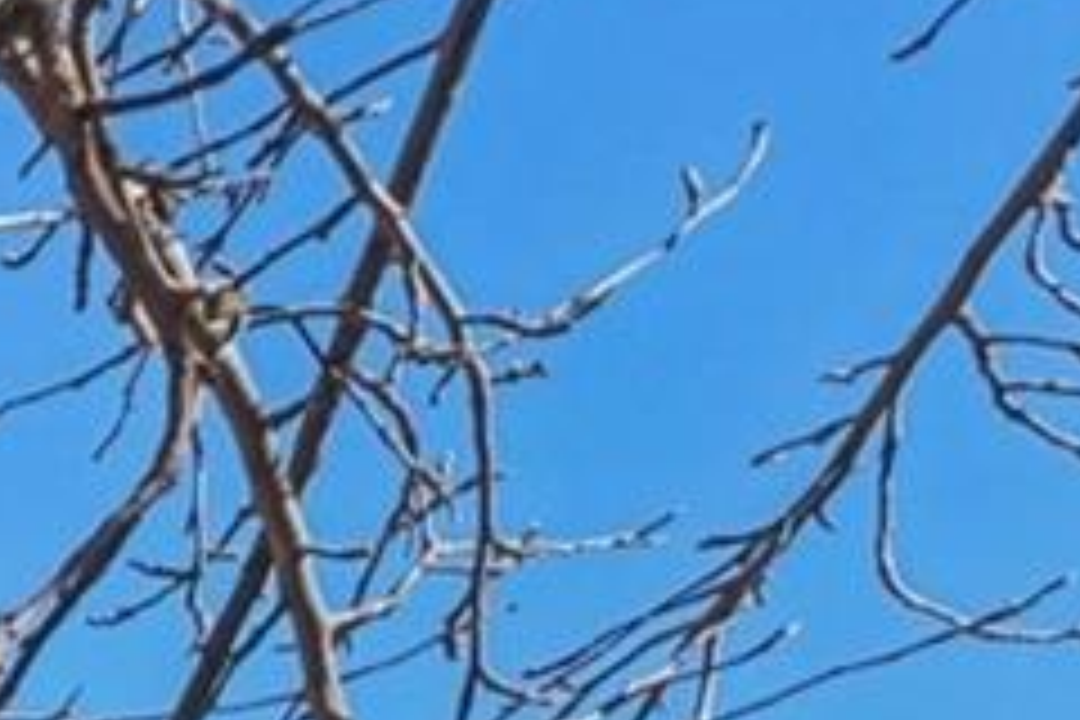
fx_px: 3000
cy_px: 2200
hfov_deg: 10.7
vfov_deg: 10.0
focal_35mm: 100
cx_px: -2358
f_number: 8
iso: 800
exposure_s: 1/640
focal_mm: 10
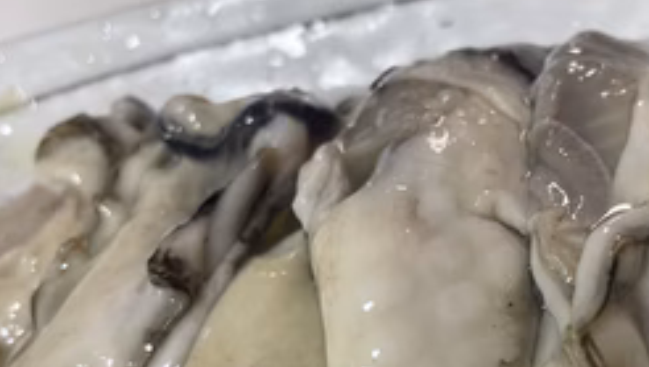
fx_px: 792
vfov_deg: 25.4
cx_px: 456
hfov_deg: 43.6
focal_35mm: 46
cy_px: 312
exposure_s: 1/60
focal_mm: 4.2
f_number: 1.6
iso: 100
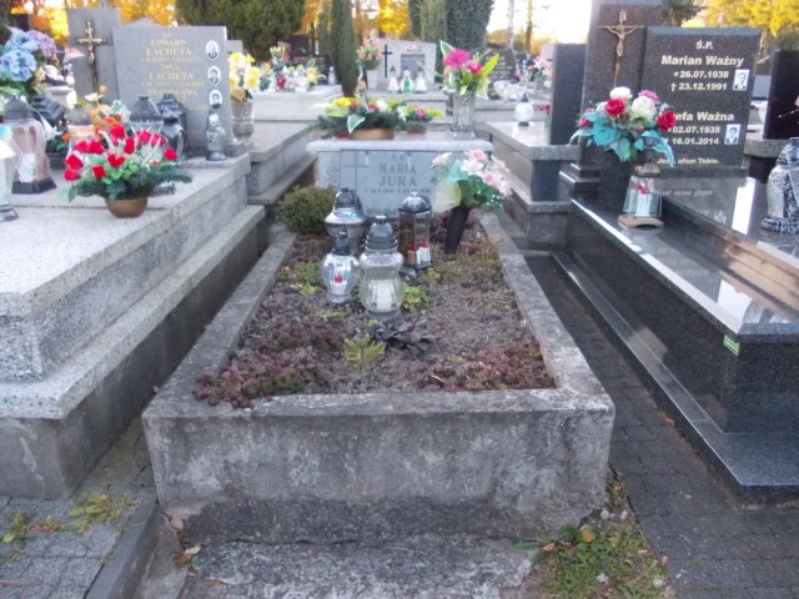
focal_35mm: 28
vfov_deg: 49.7
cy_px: 300
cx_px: 400
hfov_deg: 63.4
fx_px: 646
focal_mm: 4
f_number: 2.7
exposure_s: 1/250
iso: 320
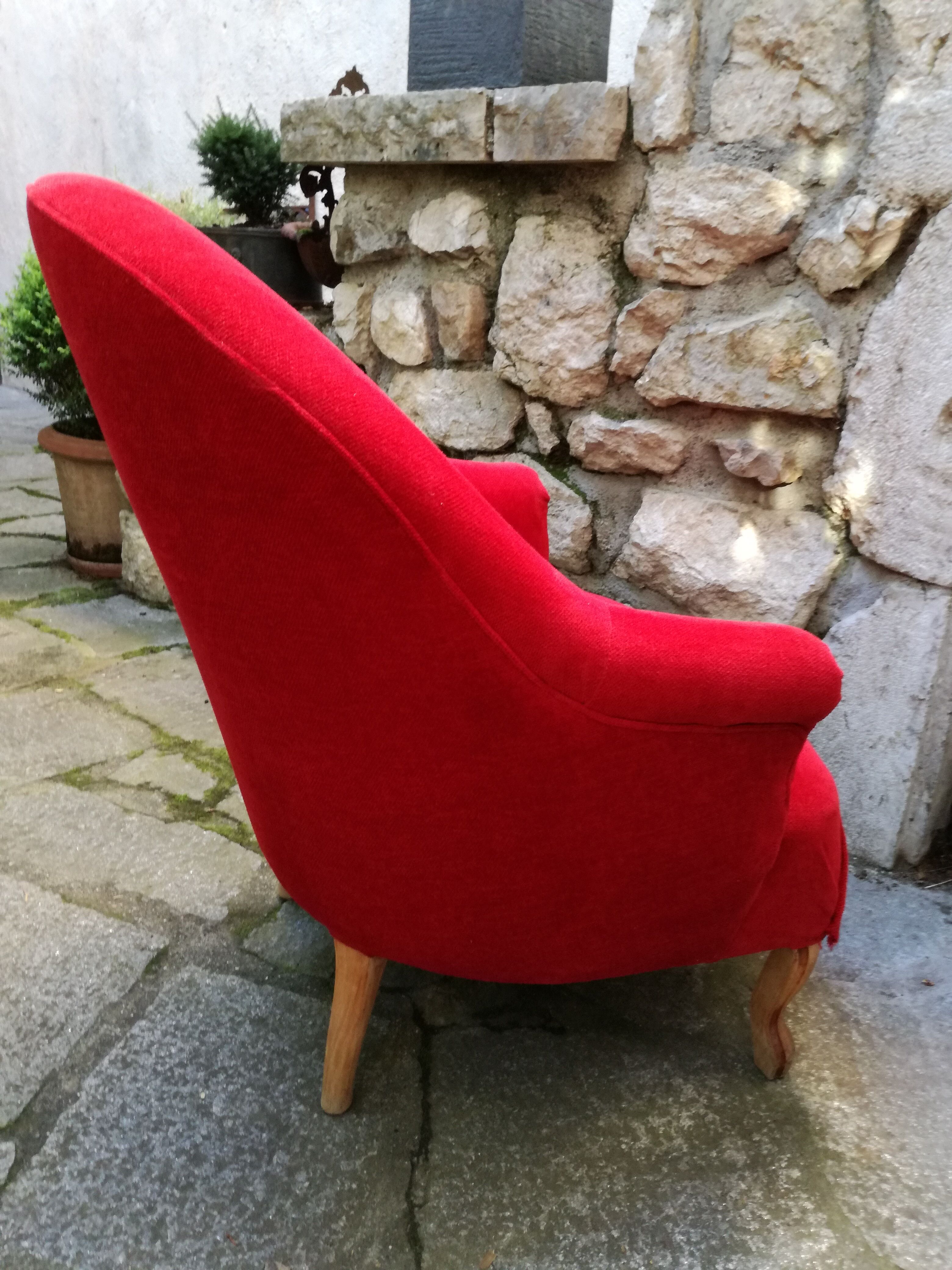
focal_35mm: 27
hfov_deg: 51.4
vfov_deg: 65.3
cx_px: 476
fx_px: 990
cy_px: 635
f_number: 2
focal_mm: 3.79
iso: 160
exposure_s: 1/30
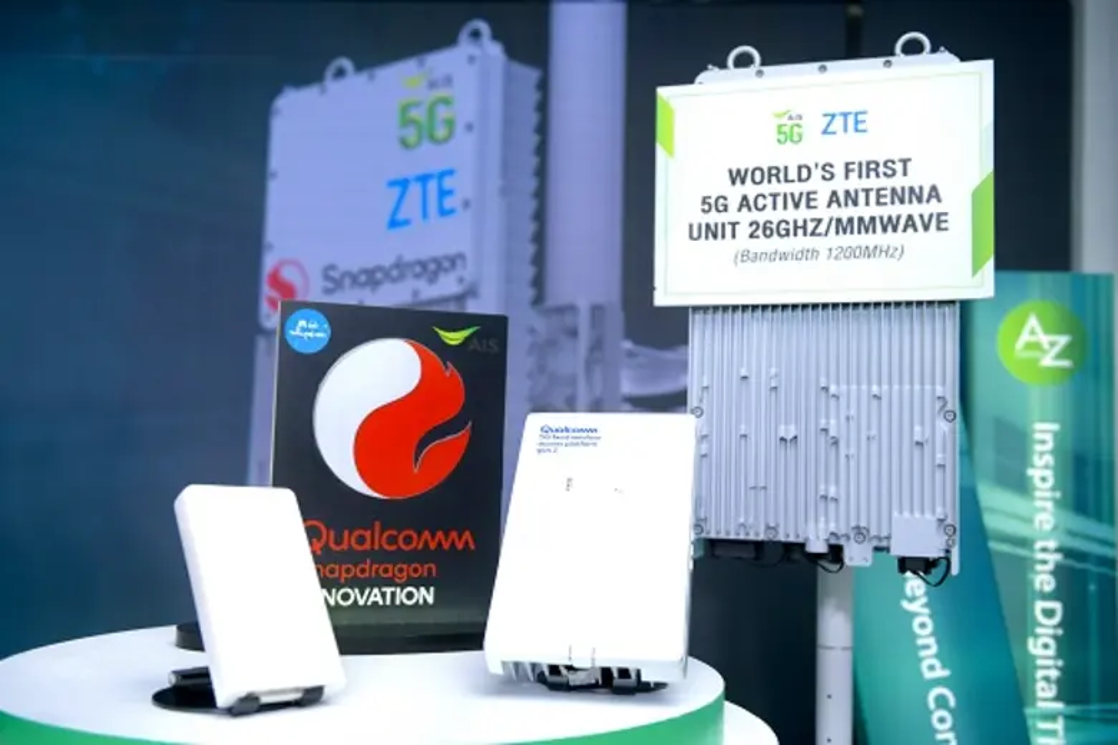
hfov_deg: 50.7
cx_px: 559
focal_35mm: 38
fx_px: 1180
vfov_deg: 35.1
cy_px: 372
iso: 200
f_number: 3.2
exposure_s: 1/160
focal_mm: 38
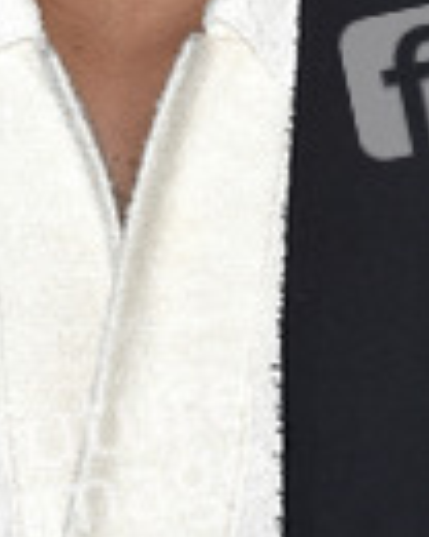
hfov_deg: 4.0
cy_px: -145
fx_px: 6174
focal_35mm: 389
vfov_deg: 5.0
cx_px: 179
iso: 320
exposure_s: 1/250
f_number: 6.3
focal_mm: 135
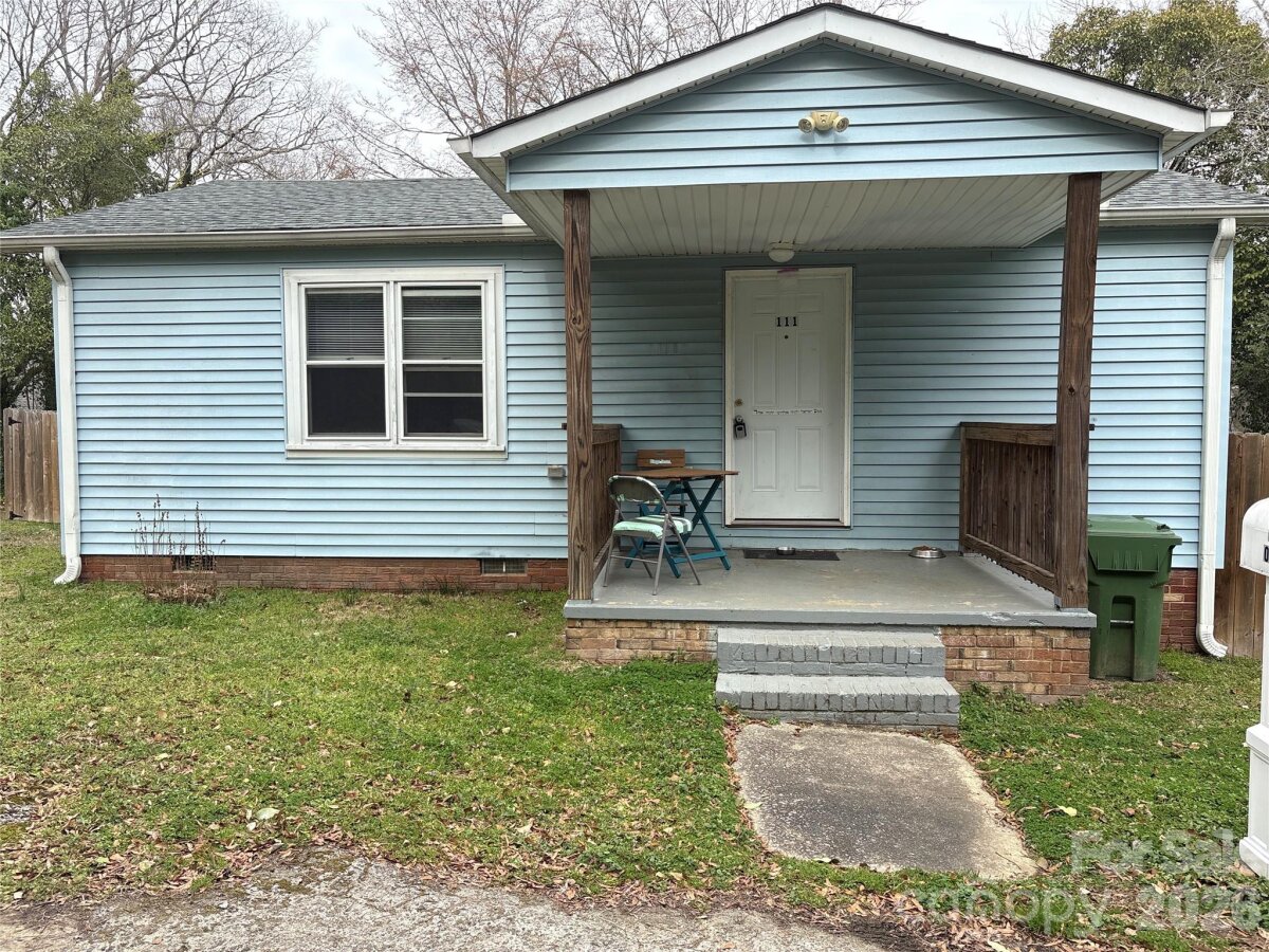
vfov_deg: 53.1
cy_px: 476
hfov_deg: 67.3
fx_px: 953
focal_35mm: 26
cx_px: 634
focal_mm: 5.96
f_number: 1.6
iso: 50
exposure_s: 1/1135
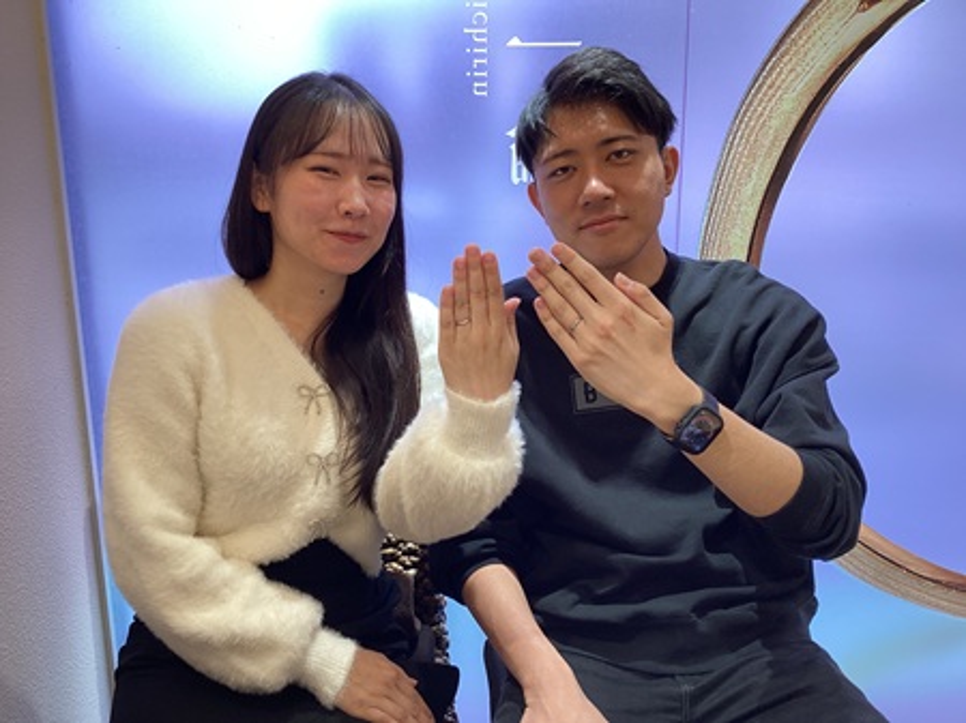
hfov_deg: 58.4
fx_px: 865
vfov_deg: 45.4
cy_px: 362
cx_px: 483
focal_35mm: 31
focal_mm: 3.3
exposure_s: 1/60
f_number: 2.4
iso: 50
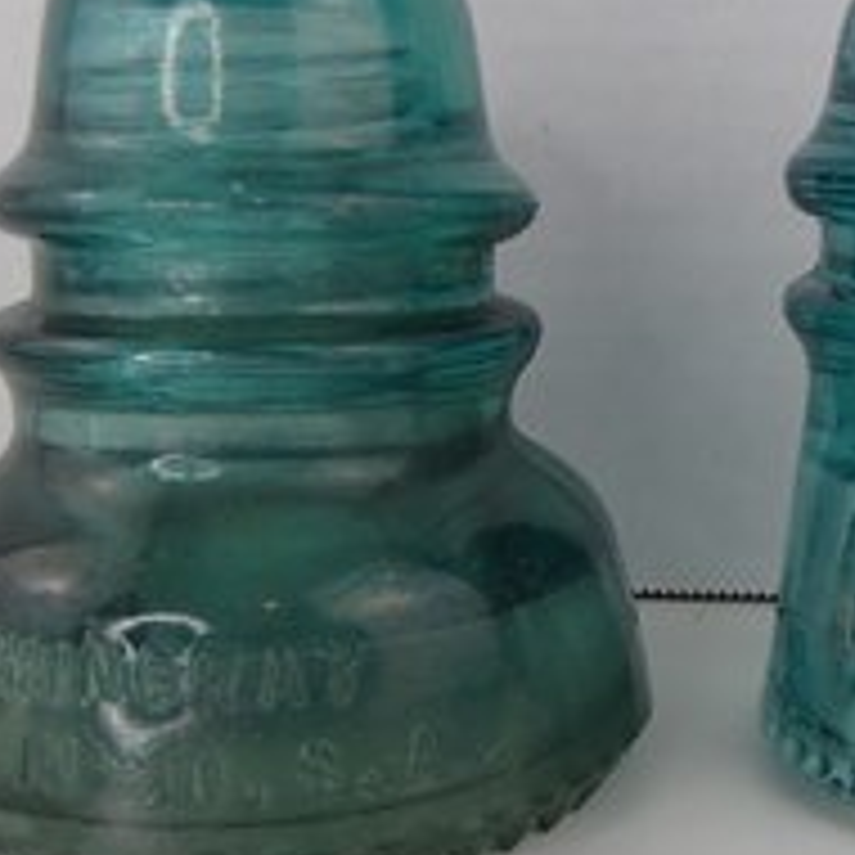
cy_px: 416
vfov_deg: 29.1
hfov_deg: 28.8
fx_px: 1649
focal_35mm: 59
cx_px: 601
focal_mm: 6.64
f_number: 4.7
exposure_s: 1/160
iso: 160
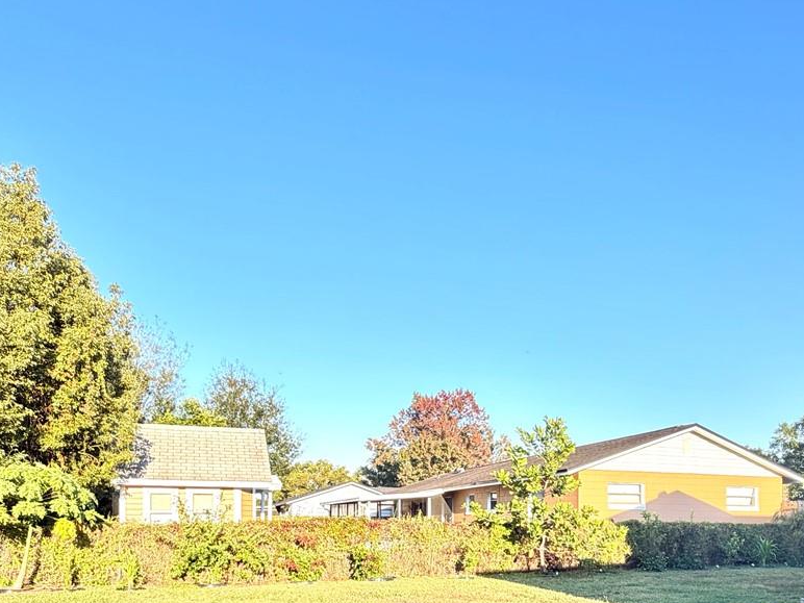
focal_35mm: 29
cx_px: 395
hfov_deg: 61.7
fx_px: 674
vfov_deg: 44.6
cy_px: 523
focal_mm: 2.22
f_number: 2.2
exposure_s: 1/179
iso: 64
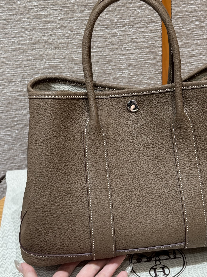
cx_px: 137
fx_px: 558
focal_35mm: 70
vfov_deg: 27.8
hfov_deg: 20.9
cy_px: 126
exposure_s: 1/50
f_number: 1.78
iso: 64
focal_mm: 6.76
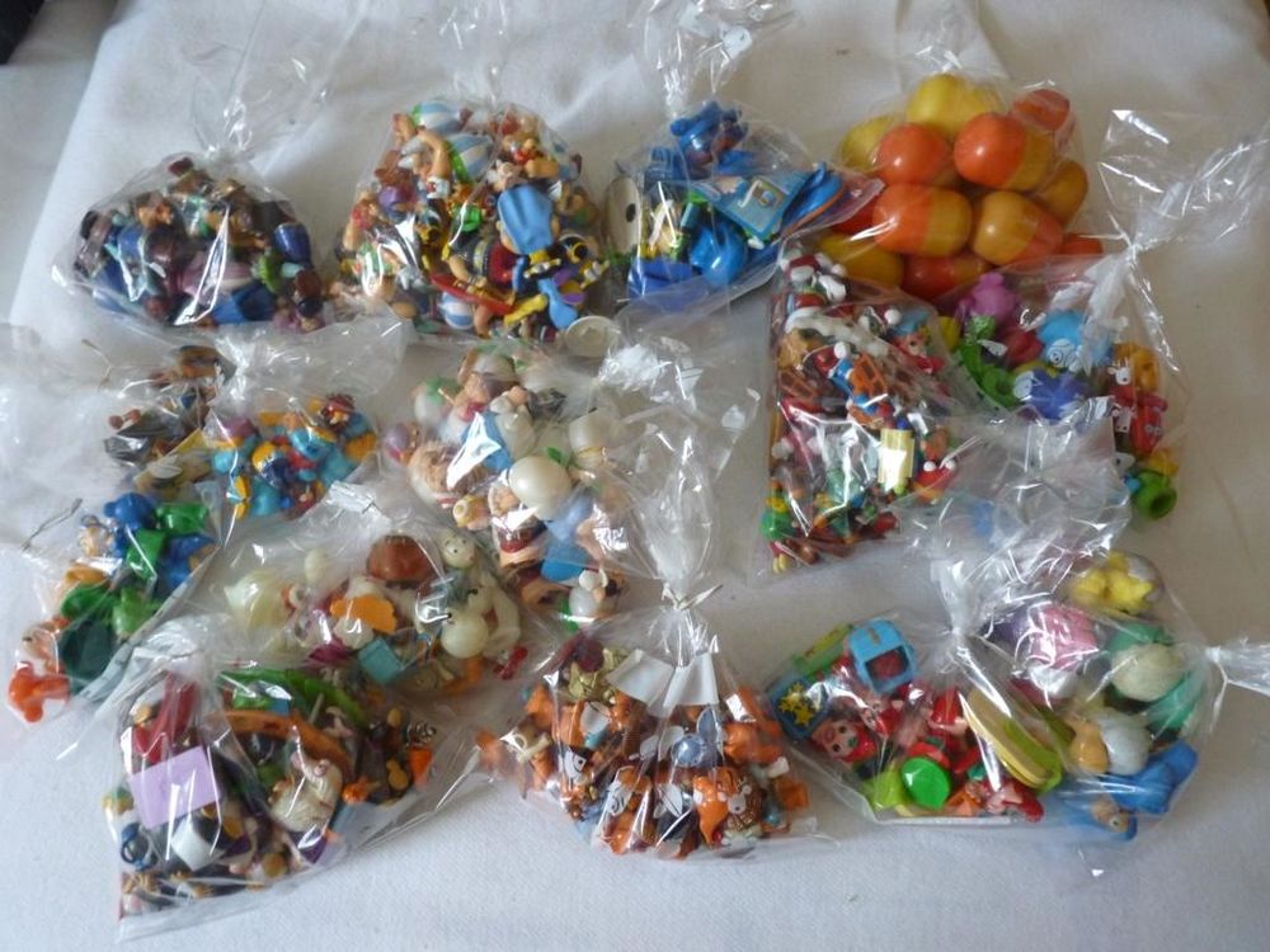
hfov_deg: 65.3
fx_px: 991
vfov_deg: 51.4
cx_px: 635
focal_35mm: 27
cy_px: 476
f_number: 2.8
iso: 400
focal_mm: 4.8
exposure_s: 1/13
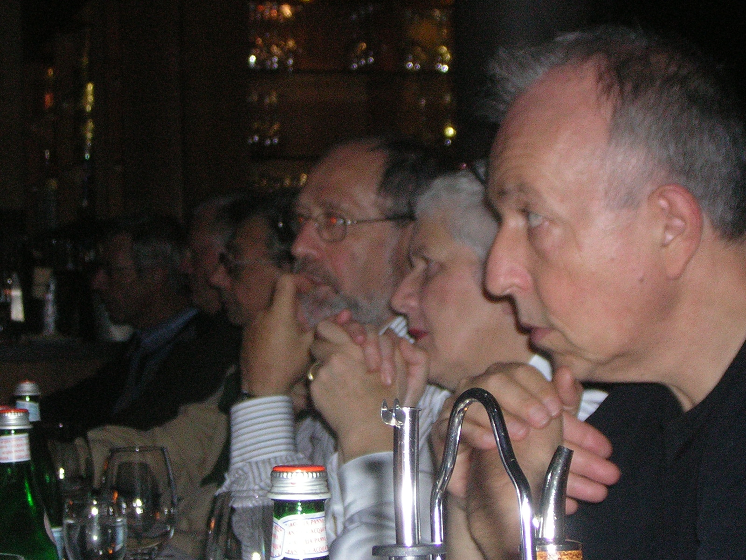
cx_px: 373
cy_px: 280
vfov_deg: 14.8
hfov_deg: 19.6
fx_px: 2155
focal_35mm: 100
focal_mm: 13.1
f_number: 4.5
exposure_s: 1/60.1
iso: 163
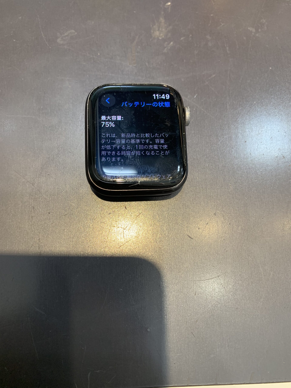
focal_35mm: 26
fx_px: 291
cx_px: 146
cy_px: 194
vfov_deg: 67.3
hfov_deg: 53.1
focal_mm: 4.25
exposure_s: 1/79
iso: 100
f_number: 1.8
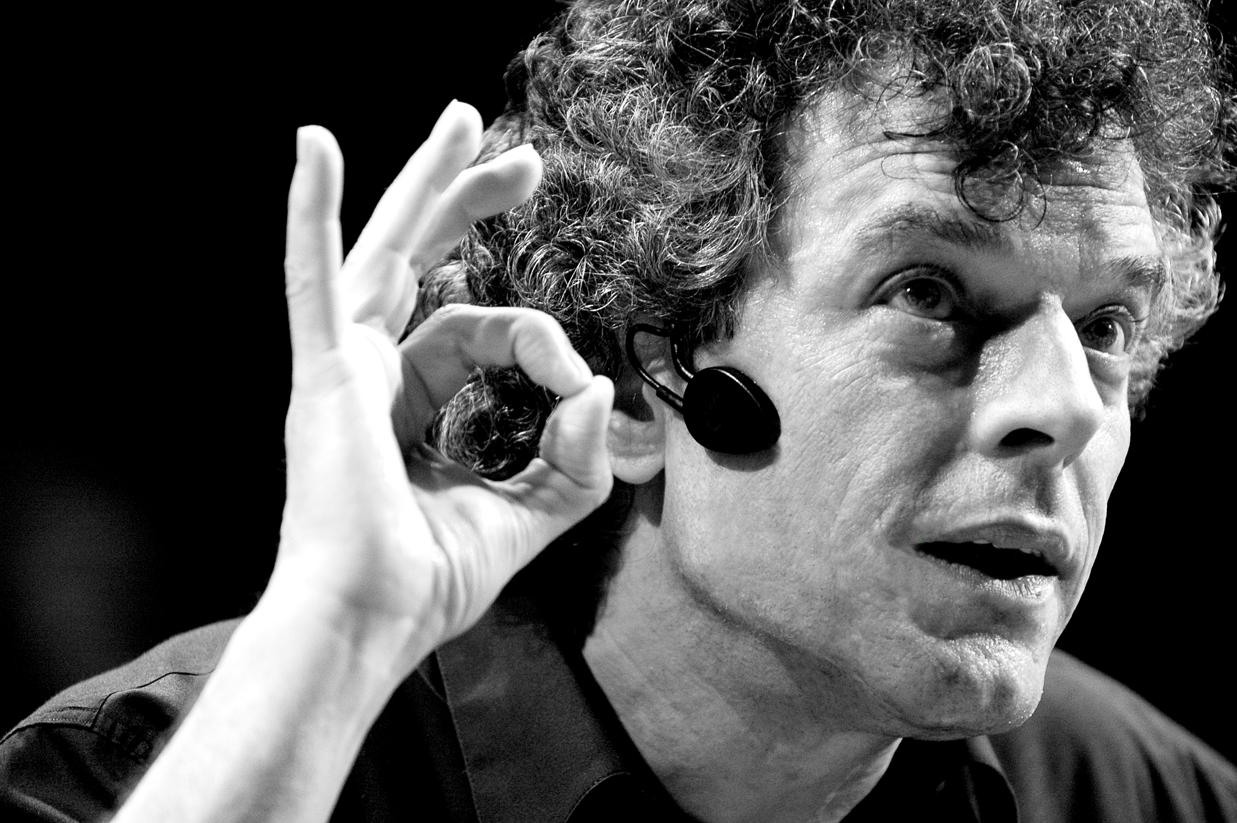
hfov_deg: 6.9
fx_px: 10299
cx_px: 618
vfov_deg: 4.6
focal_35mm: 300
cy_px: 412
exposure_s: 1/125
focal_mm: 200
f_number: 2.8
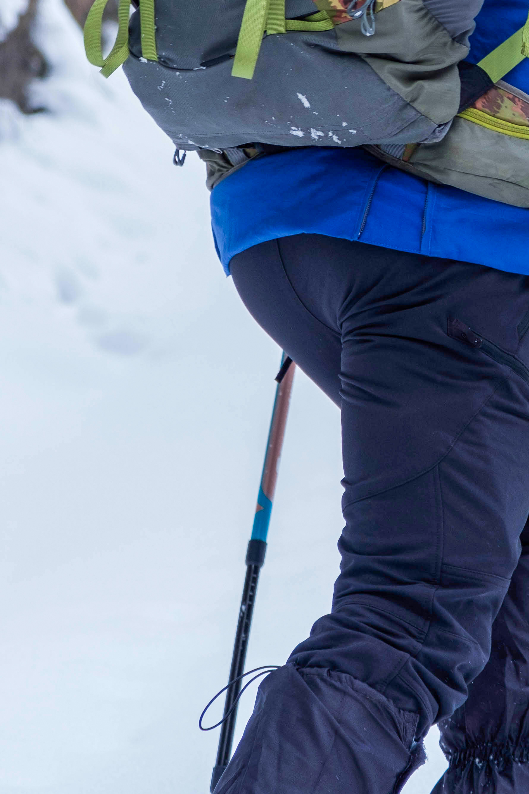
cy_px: 165
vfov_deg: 8.0
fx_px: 5643
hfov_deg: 5.4
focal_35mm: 256
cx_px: 459
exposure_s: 1/240
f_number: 4
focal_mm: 76.3
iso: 320
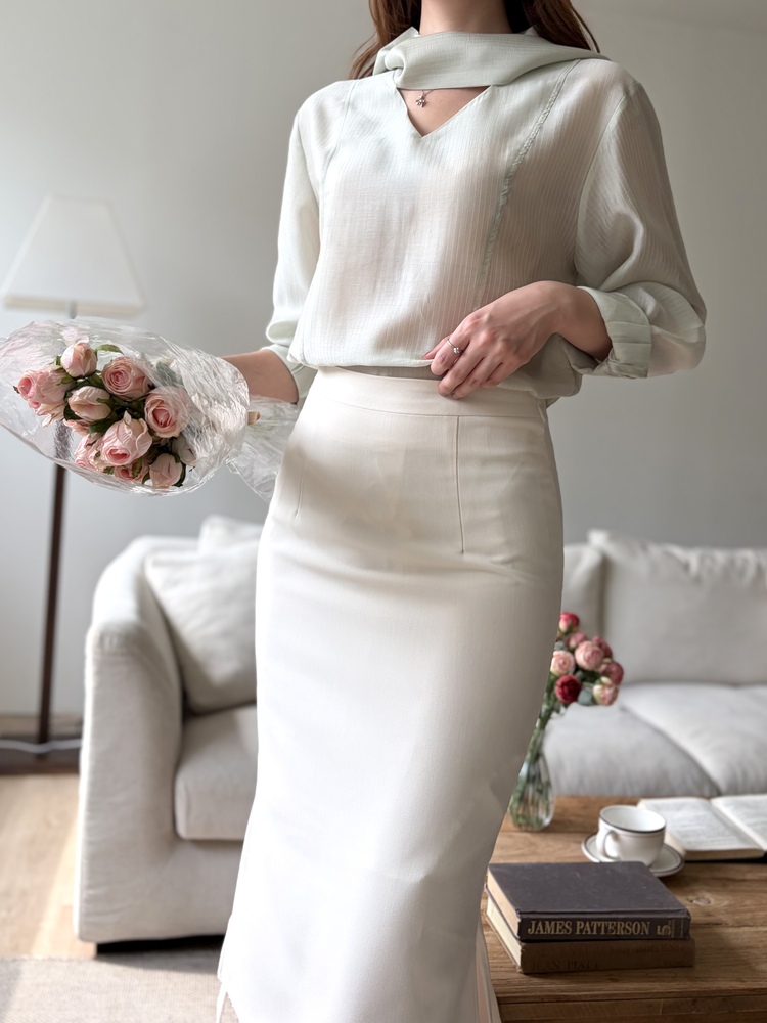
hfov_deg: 53.1
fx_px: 768
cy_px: 512
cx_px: 384
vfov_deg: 67.3
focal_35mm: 26
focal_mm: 5.96
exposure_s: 1/289
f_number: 1.6
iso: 40
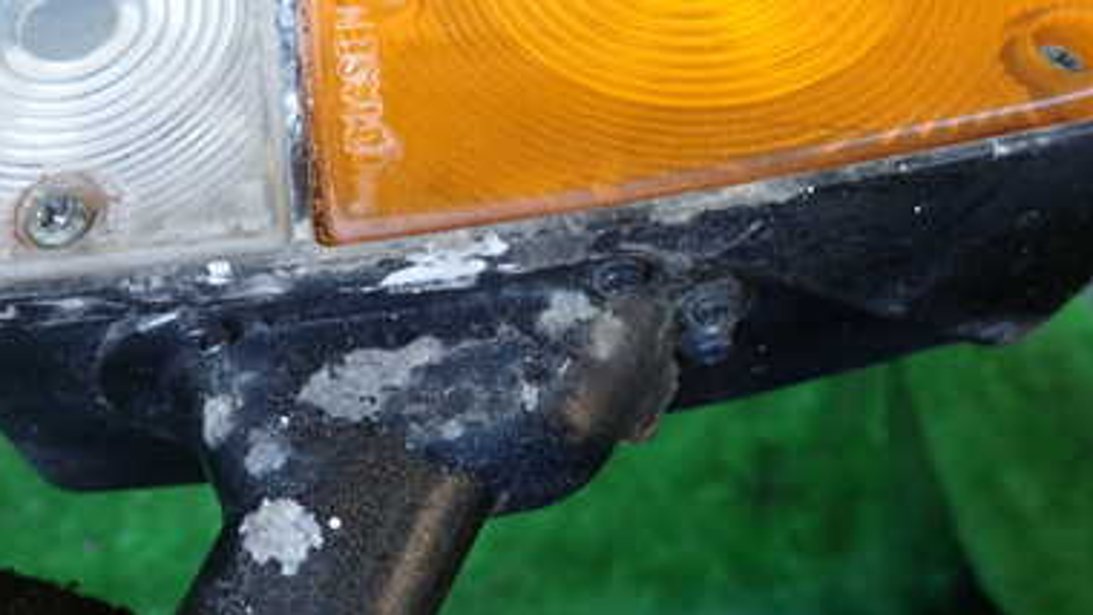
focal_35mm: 43
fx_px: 1247
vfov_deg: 27.0
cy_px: 95
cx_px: 440
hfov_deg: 47.1
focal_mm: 4.5
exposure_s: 1/60
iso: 160
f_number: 2
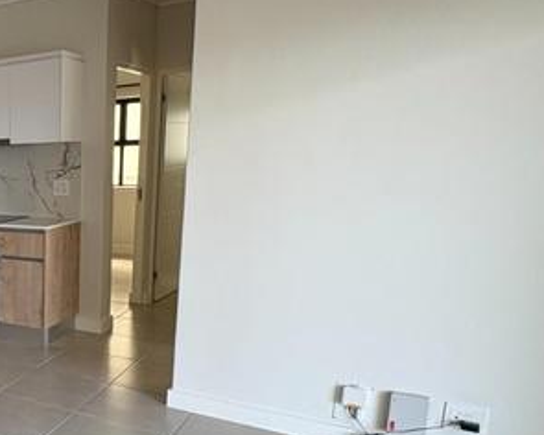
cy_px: 276
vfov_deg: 39.8
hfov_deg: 37.9
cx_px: -96
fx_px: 596
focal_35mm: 37
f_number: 2.2
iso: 100
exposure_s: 1/99
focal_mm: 2.22
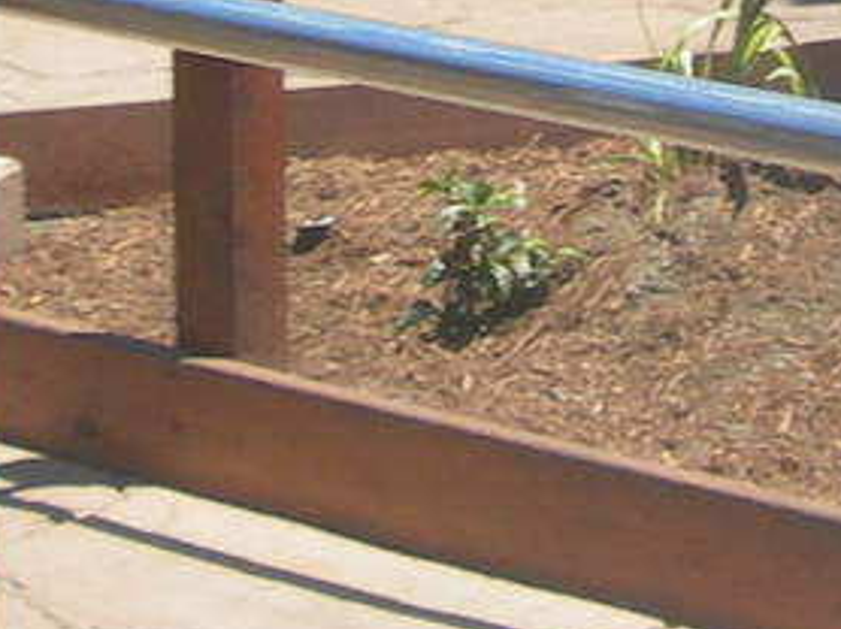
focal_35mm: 219
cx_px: 756
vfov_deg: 6.7
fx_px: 5316
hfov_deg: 9.0
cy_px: -148
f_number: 4.8
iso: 50
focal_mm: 7.8
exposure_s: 1/264
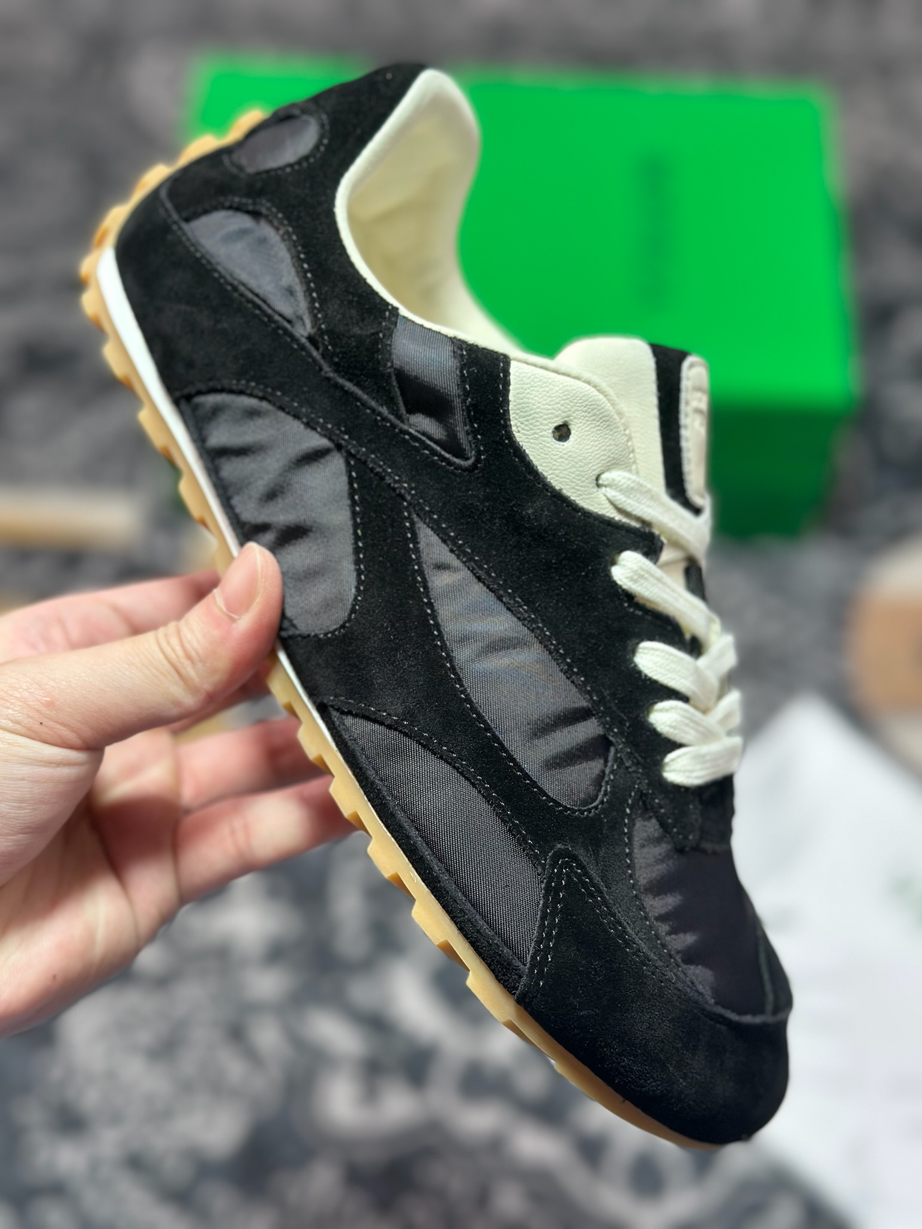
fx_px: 1705
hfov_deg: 30.3
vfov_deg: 39.7
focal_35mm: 48
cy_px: 614
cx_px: 461
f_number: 1.78
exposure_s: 1/248
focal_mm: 6.86
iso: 80
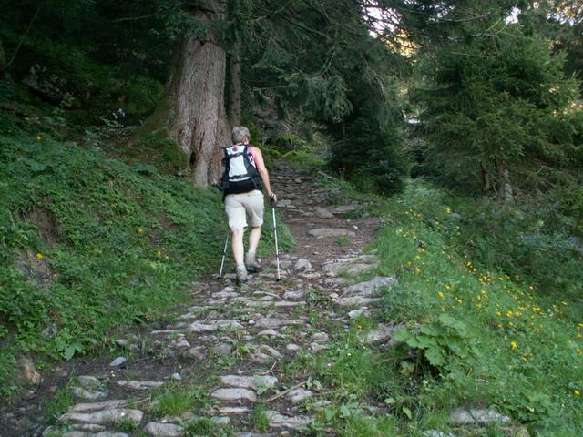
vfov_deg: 40.7
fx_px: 589
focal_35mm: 35
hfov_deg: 52.6
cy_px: 218
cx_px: 292
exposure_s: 1/40
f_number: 2.8
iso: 125
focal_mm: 5.86
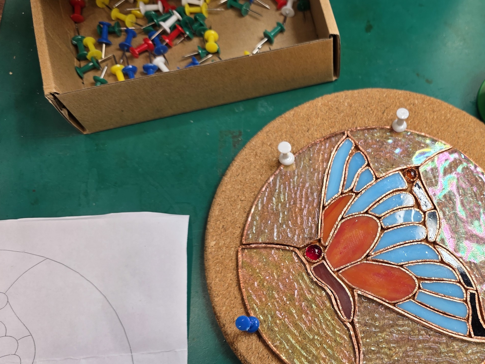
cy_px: 228
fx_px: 504
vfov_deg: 39.4
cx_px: 360
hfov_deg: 49.4
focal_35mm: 36
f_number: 1.7
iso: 40
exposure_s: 1/100
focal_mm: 6.3
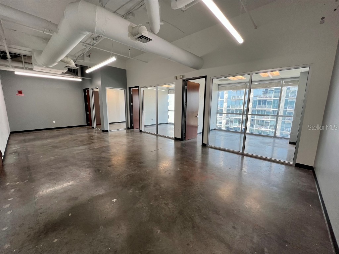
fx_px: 127
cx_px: 170
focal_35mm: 13
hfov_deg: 106.2
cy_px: 127
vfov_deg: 89.9
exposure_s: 1/120
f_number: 1.8
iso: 40
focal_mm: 1.57
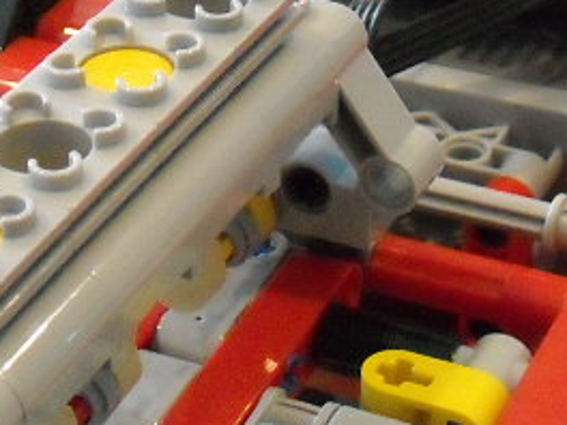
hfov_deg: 14.4
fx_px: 2228
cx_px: 122
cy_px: 264
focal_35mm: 136
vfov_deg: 10.9
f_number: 2.8
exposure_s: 1/30
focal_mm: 5.7
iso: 800
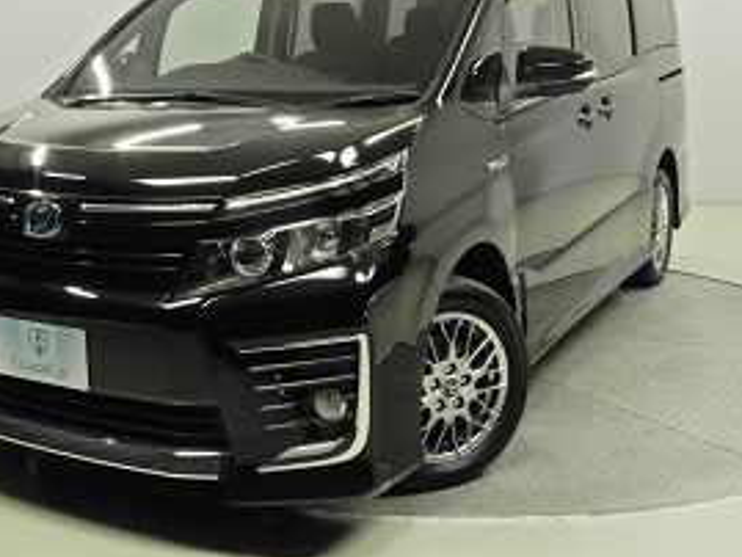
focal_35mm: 52
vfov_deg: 27.8
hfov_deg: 36.5
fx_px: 1115
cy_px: 160
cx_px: 262
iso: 400
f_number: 7.1
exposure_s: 1/15
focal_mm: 6.2
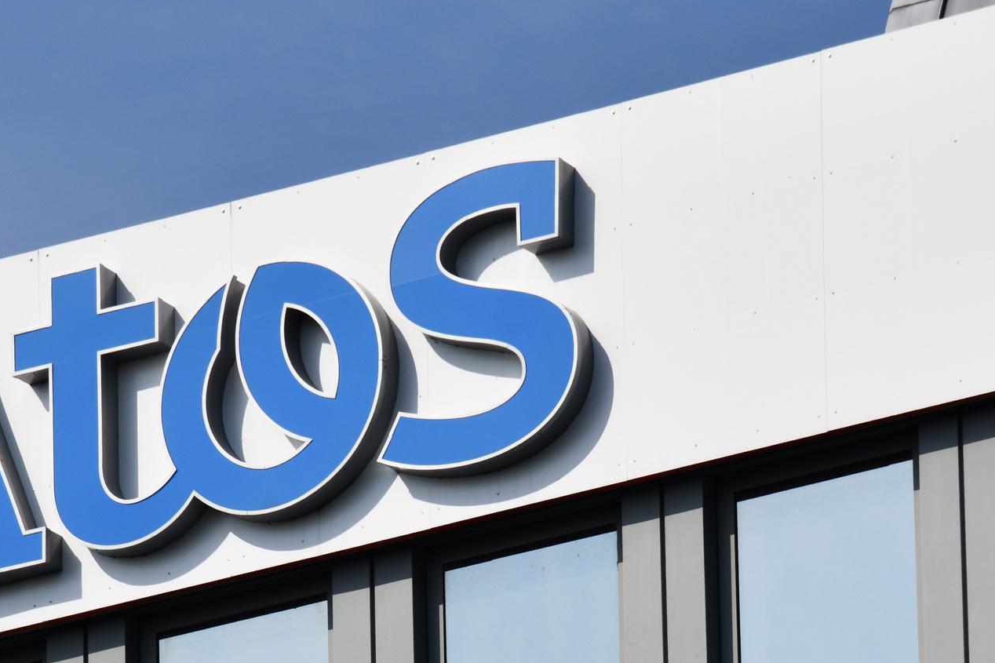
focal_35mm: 710
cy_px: 616
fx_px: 19620
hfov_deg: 2.9
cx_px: 476
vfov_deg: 1.9
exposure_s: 1/400
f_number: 13
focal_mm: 300
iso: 125
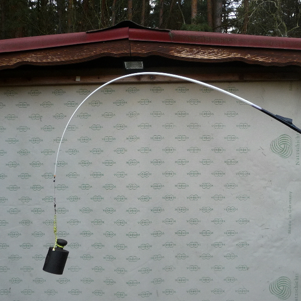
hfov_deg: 38.9
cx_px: 190
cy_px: 150
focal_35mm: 43
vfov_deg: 39.2
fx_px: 423
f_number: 3.3
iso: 100
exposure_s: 1/50
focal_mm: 4.7
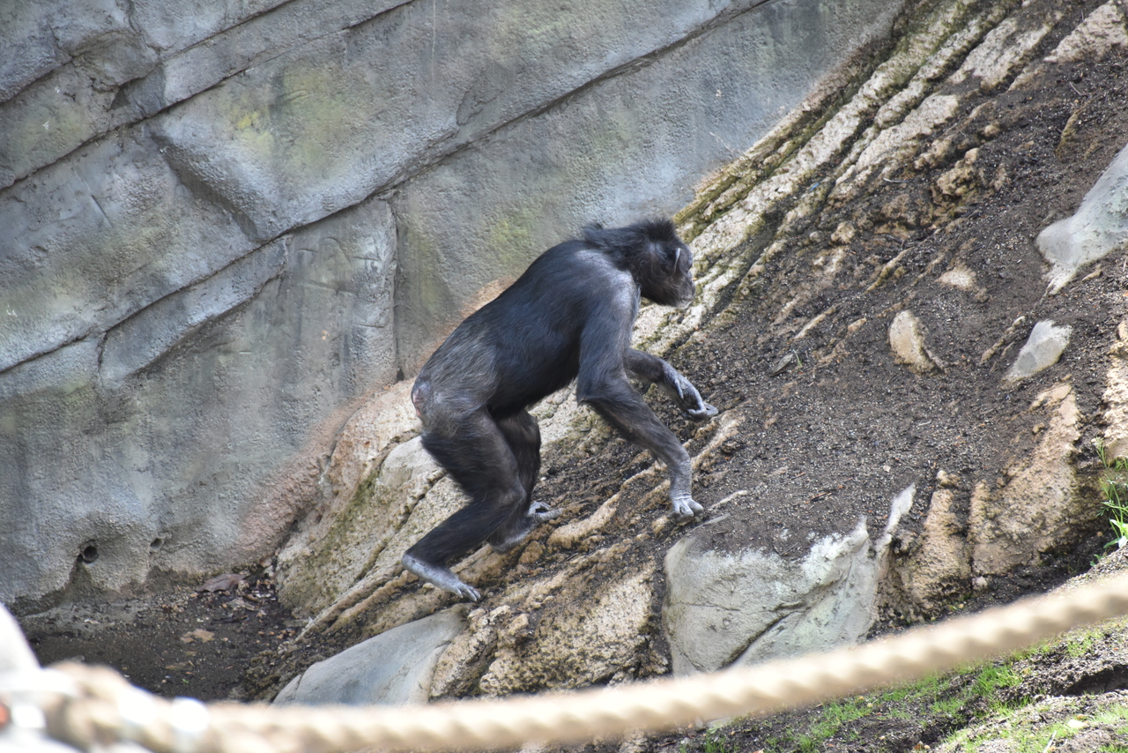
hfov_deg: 6.9
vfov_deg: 4.6
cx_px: 564
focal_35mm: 300
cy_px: 376
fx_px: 9402
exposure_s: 1/640
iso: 2200
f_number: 5.6
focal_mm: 300
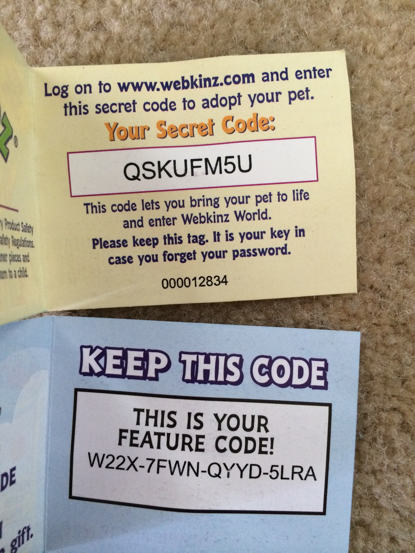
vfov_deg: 60.0
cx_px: 208
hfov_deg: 46.8
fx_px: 480
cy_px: 276
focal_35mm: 30
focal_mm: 4.12
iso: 320
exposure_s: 1/30
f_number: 2.2
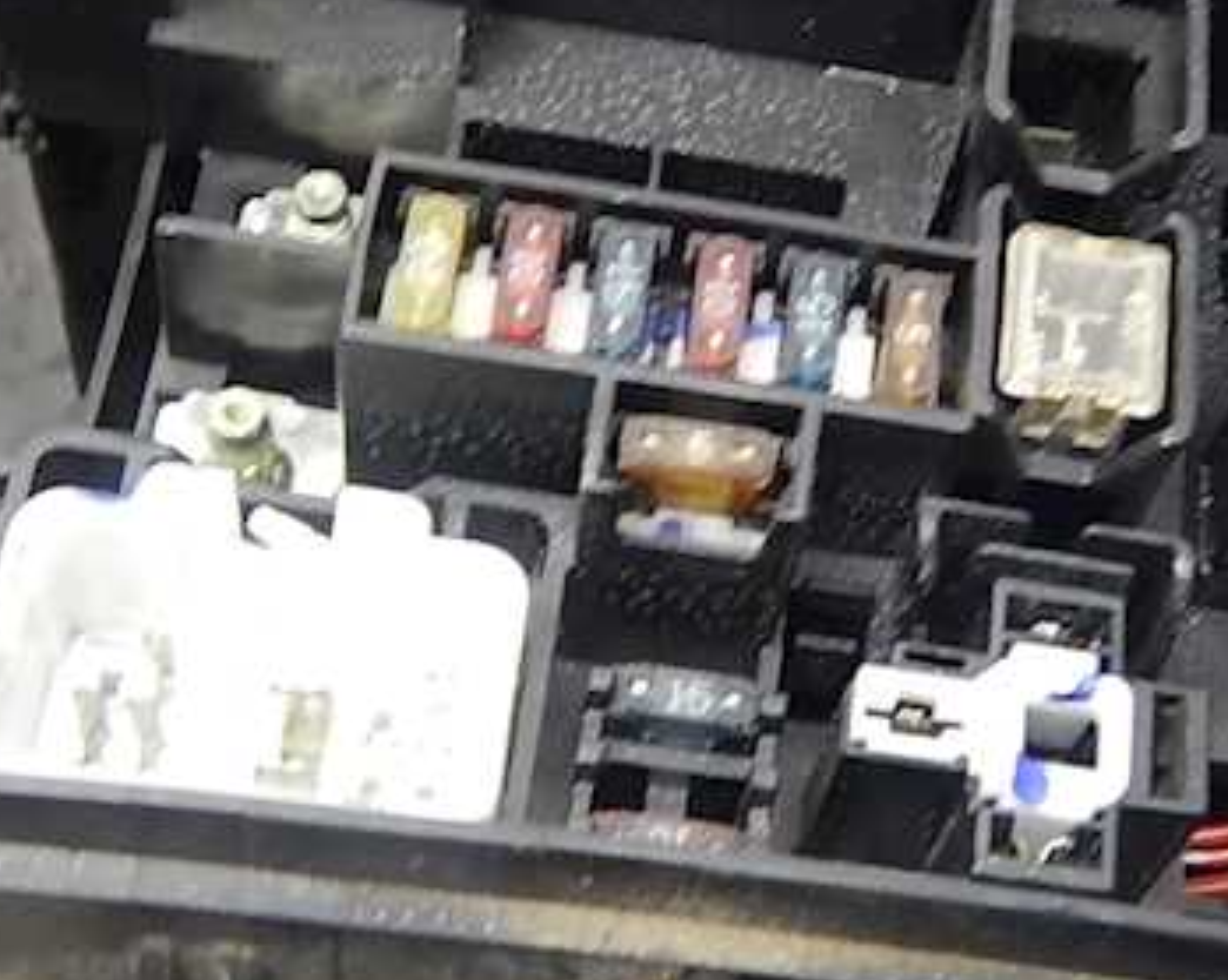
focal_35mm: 69
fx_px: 2506
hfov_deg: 27.3
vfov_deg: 22.1
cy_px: 465
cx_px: 847
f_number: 2.8
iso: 400
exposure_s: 1/25
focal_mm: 4.3
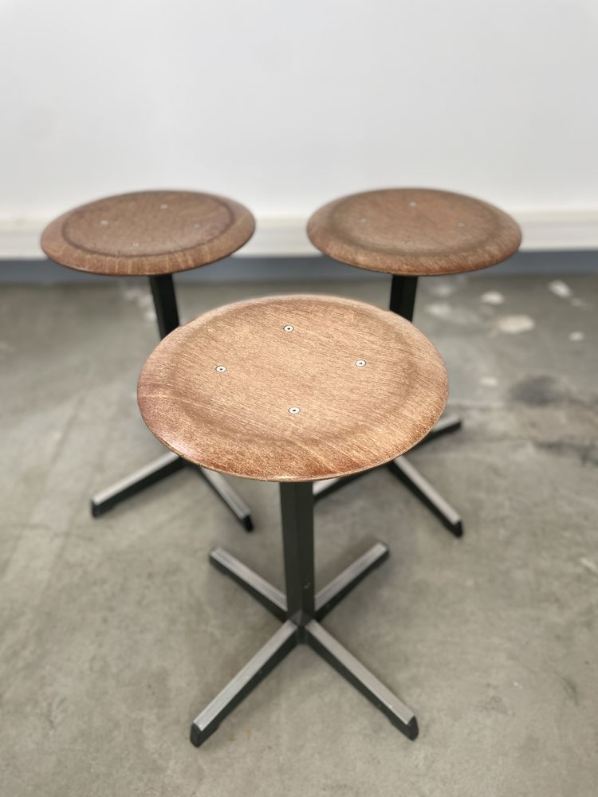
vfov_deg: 67.3
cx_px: 299
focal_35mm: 26
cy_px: 398
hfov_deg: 53.1
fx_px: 599
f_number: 1.6
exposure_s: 1/100
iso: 80
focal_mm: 4.2
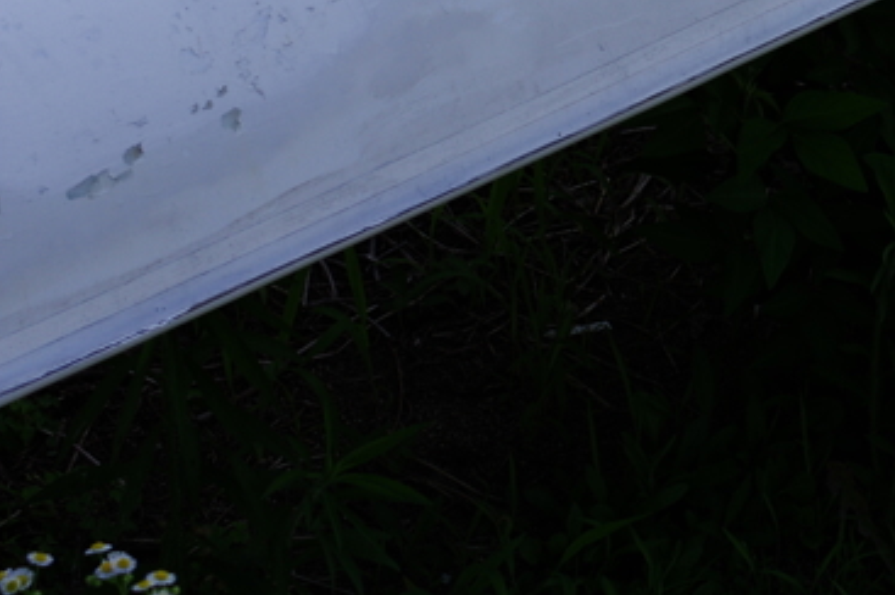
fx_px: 3602
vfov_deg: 9.3
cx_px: 1036
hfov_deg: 13.8
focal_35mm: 145
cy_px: -161
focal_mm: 35
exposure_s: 1/500
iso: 100
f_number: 5.6
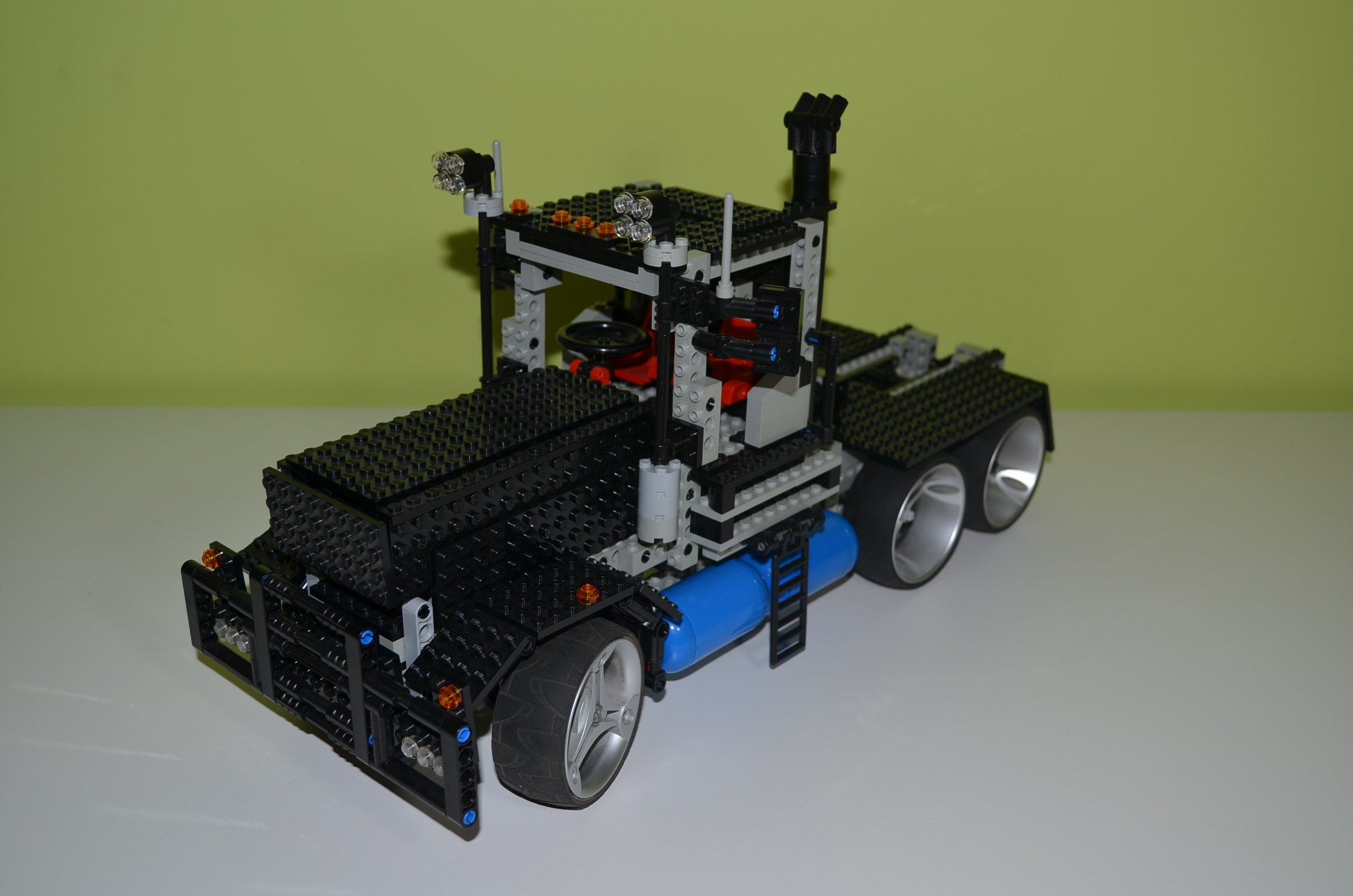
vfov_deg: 34.1
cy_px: 448
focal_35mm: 39
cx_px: 676
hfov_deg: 49.6
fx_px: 1463
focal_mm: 26
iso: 100
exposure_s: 1/50
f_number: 5
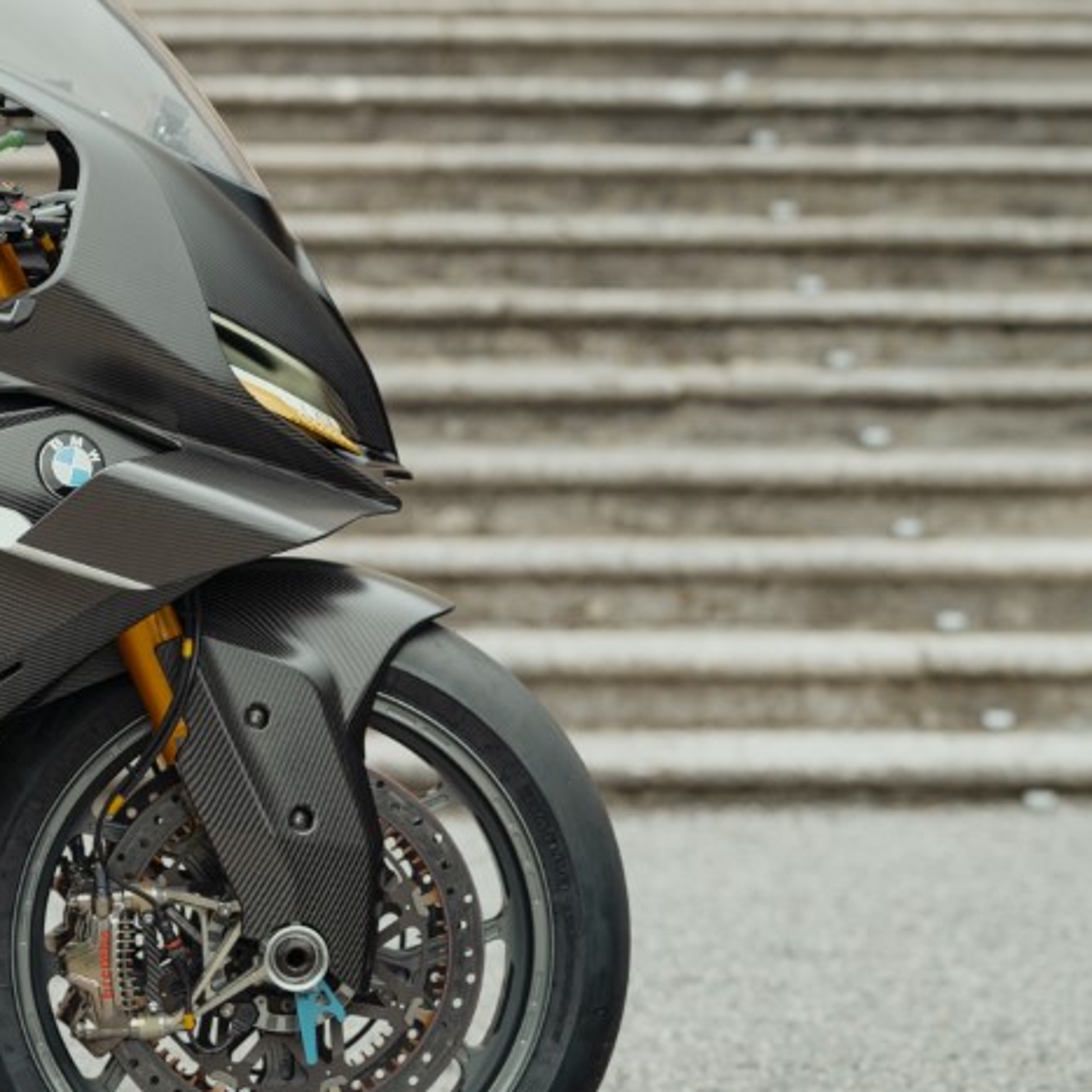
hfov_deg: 9.2
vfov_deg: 9.2
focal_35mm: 190
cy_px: 530
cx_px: 63
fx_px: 6781
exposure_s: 1/100
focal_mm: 102
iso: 200
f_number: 4
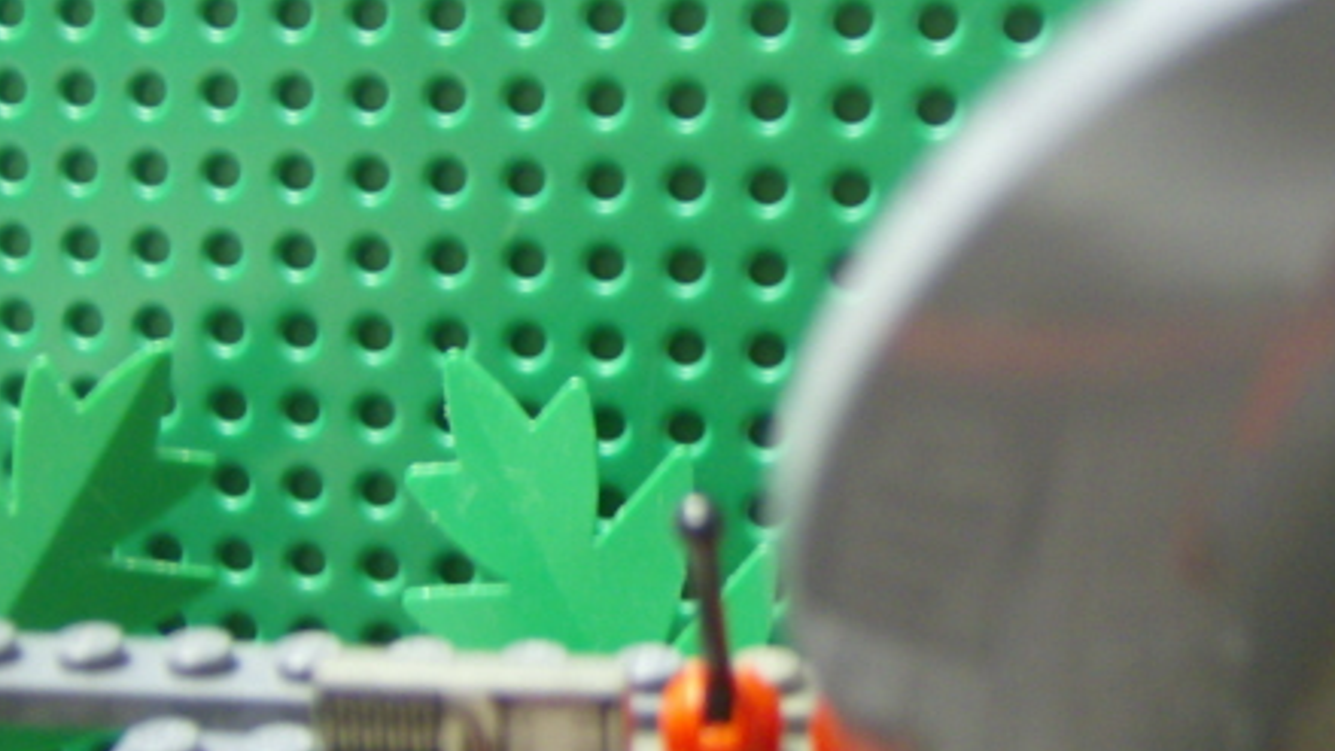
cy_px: 220
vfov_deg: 21.0
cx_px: 912
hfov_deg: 36.2
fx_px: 2018
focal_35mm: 57
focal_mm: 6
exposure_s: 1/2.36
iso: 200
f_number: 2.8
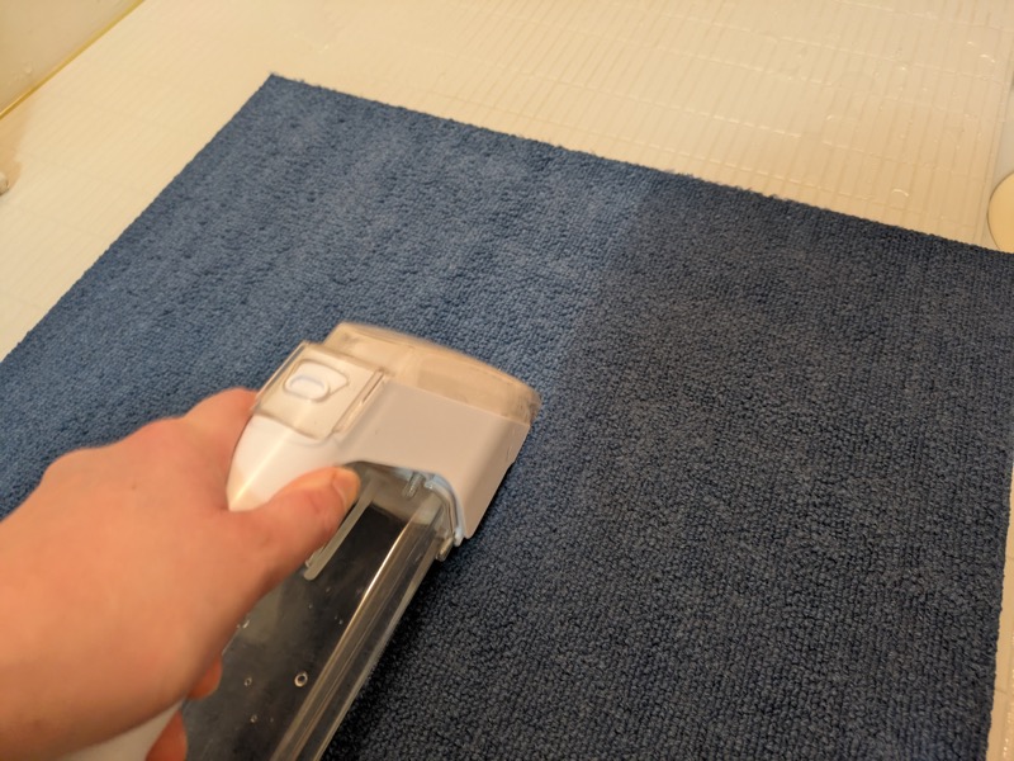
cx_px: 507
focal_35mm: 25
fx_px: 732
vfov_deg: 54.9
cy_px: 380
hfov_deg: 69.4
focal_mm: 5.43
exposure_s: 1/24
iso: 415
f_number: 1.89
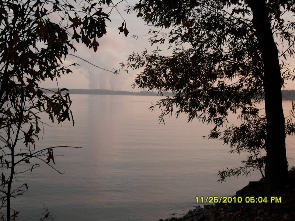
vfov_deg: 25.7
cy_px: 110
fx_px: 486
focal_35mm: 57
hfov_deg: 33.8
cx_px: 148
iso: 100
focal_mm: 10.1
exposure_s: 1/45
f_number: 4.3
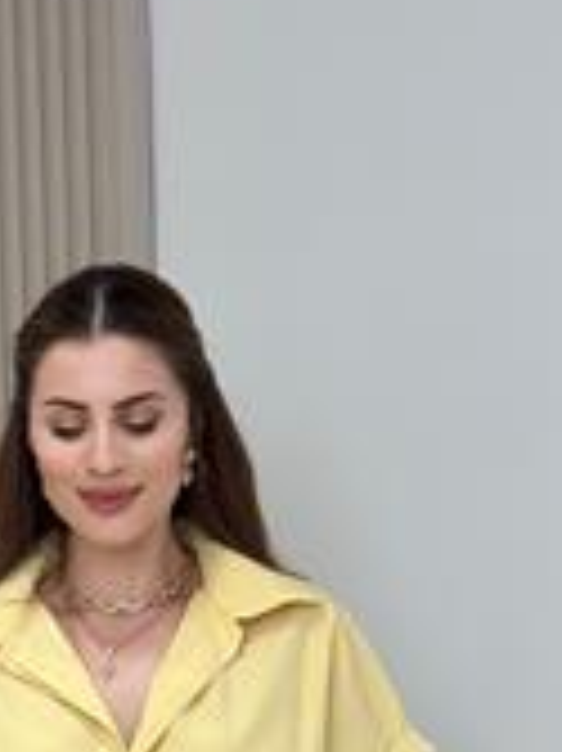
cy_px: 1128
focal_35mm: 153
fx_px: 3316
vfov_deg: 12.3
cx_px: 153
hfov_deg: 9.7
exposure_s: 1/401
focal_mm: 6.86
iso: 80
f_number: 1.78
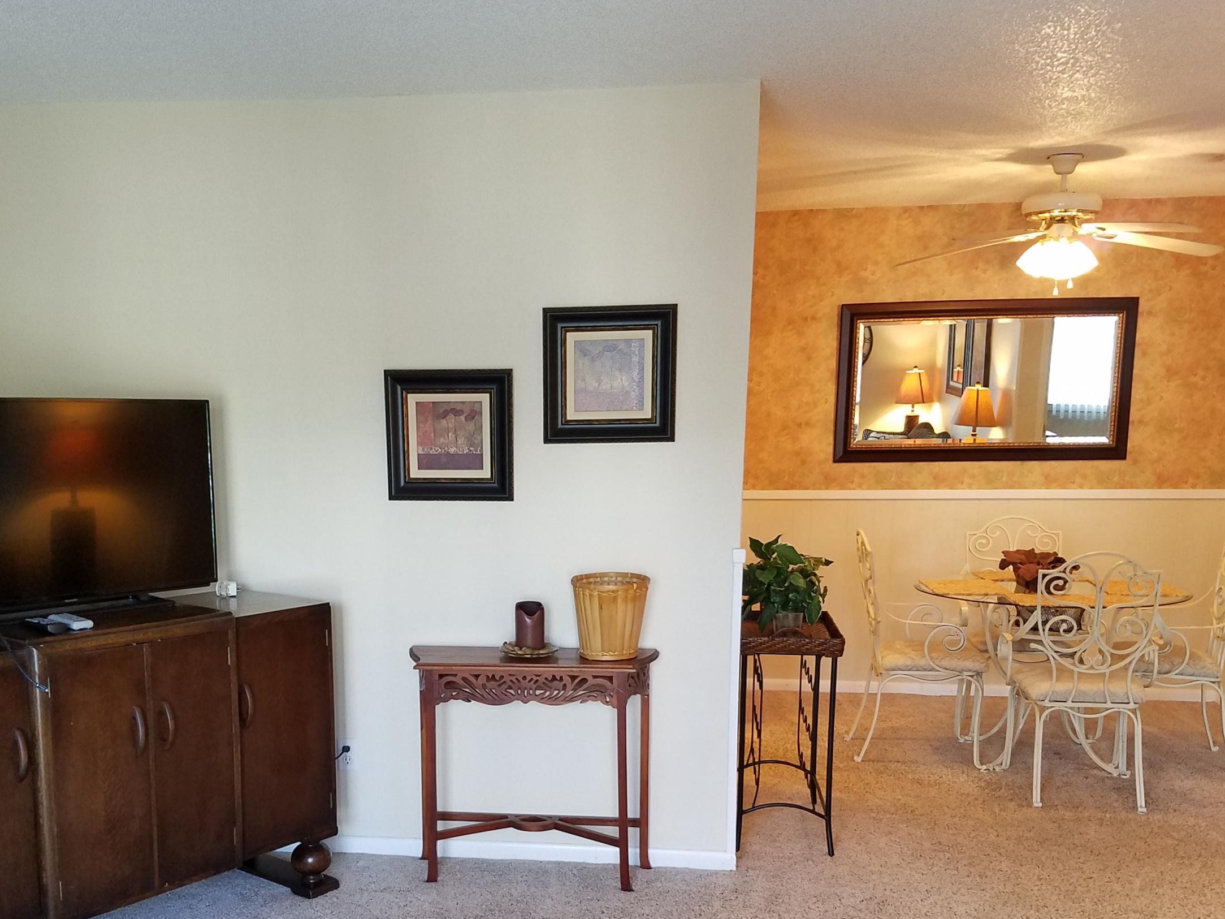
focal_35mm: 36
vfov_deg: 39.3
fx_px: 1274
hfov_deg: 51.2
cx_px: 523
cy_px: 602
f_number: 1.7
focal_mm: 4.2
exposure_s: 1/24
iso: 160
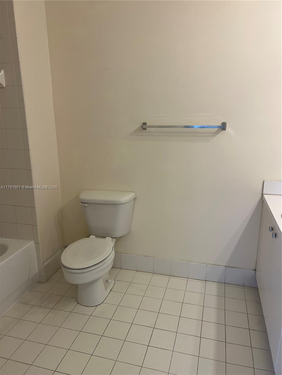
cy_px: 188
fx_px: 282
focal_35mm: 26
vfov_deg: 67.3
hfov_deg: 53.1
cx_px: 141
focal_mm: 5.7
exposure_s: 1/120
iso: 80
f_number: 1.5
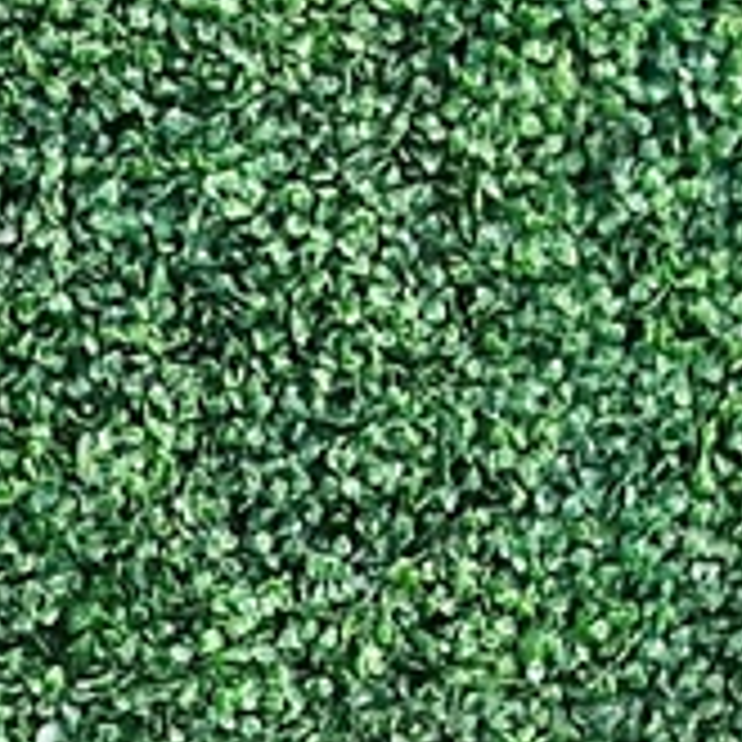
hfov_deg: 6.4
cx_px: -953
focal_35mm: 263
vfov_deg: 6.5
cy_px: 1515
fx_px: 6378
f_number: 1.78
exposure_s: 1/40
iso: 640
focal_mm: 6.86
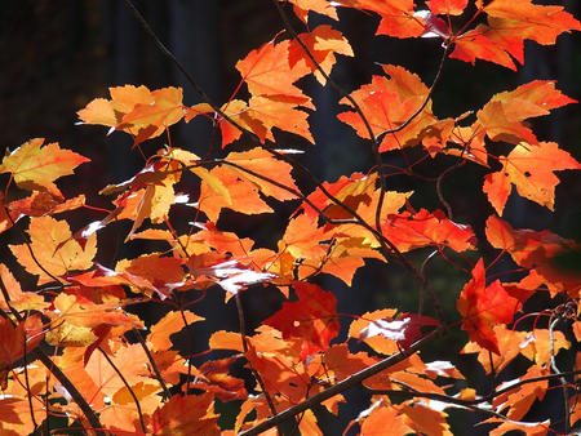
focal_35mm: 300
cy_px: 218
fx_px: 5038
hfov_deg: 6.6
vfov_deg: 5.0
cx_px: 290
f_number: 3.5
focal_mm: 64.3
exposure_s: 1/640
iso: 100
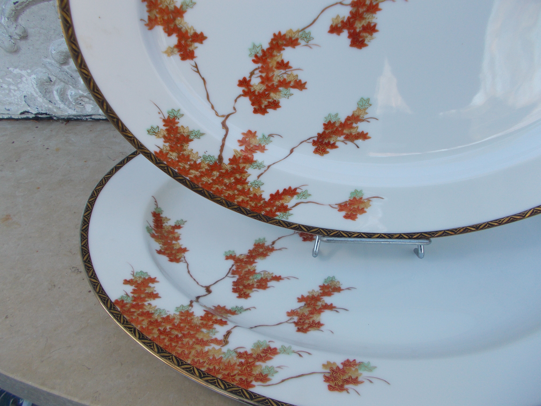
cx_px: 270
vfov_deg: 53.1
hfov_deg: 67.3
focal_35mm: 26
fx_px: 406
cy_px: 203
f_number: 3.2
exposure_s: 1/100
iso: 80
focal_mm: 4.6
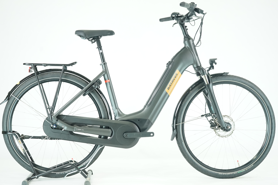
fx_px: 463
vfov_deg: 22.6
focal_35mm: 60
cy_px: 92
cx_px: 139
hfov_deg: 33.4
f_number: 5
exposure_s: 1/200
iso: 3200
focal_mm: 60
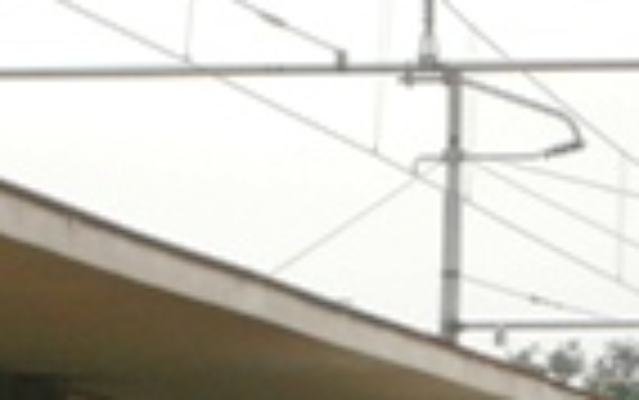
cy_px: 701
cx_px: 500
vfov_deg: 3.9
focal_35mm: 338
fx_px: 5891
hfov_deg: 6.2
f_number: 5.4
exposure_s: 1/500
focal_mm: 17.8
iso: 160
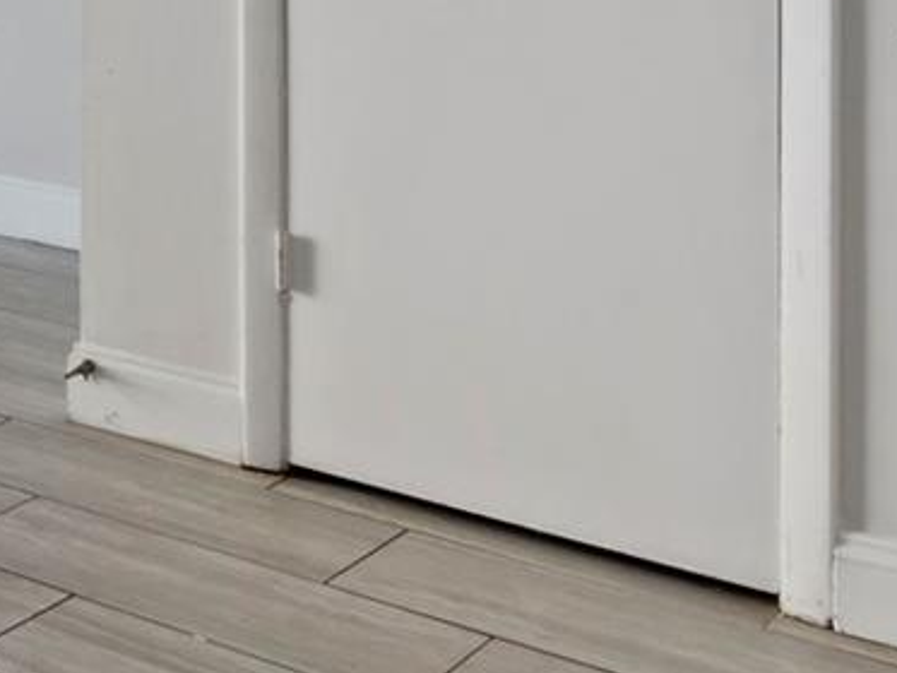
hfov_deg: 18.9
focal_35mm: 68
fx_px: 1764
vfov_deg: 19.3
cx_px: -861
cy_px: -296
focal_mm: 11
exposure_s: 1/2.5
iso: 200
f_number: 9
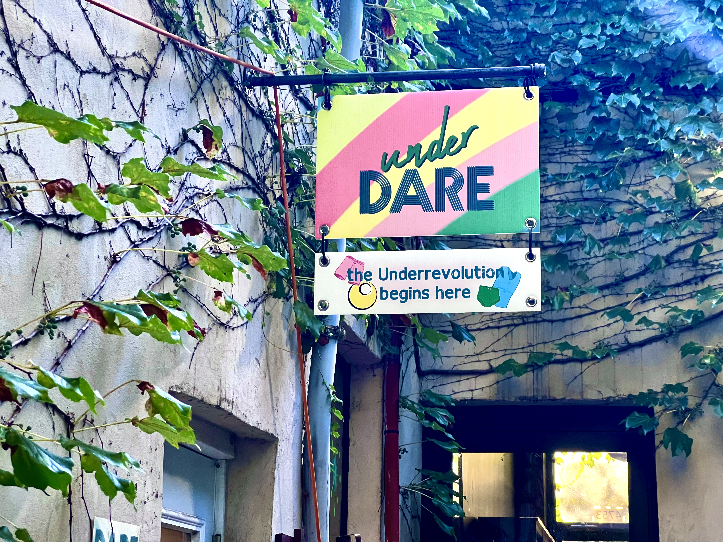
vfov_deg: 19.1
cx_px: 362
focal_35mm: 77
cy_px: 271
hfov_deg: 25.3
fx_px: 1608
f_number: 2.8
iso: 320
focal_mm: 9
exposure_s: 1/120
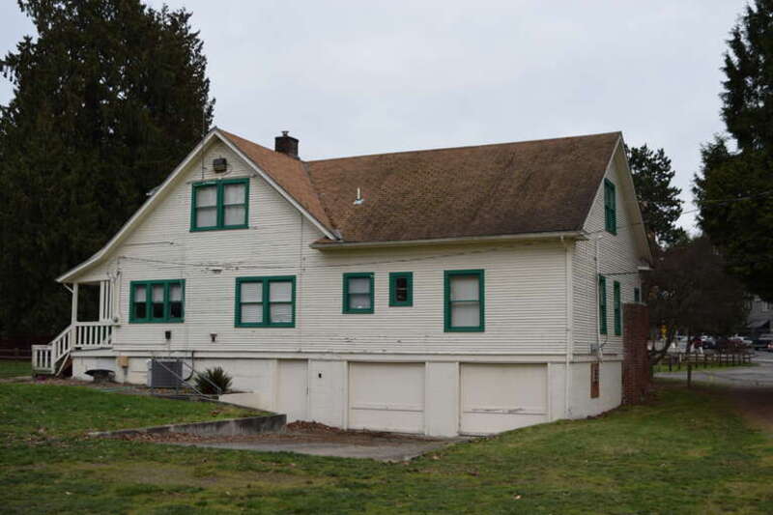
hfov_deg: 45.0
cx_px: 386
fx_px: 934
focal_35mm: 44
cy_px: 258
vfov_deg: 30.8
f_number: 5.6
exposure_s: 1/125
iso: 400
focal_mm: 29
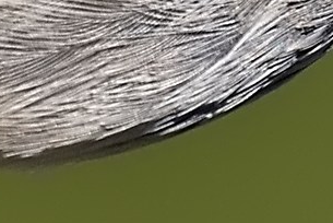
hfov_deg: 0.3
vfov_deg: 0.2
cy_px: -87
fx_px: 65514
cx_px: 55
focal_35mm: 7076
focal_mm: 600
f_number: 6.3
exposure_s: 1/800
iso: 400
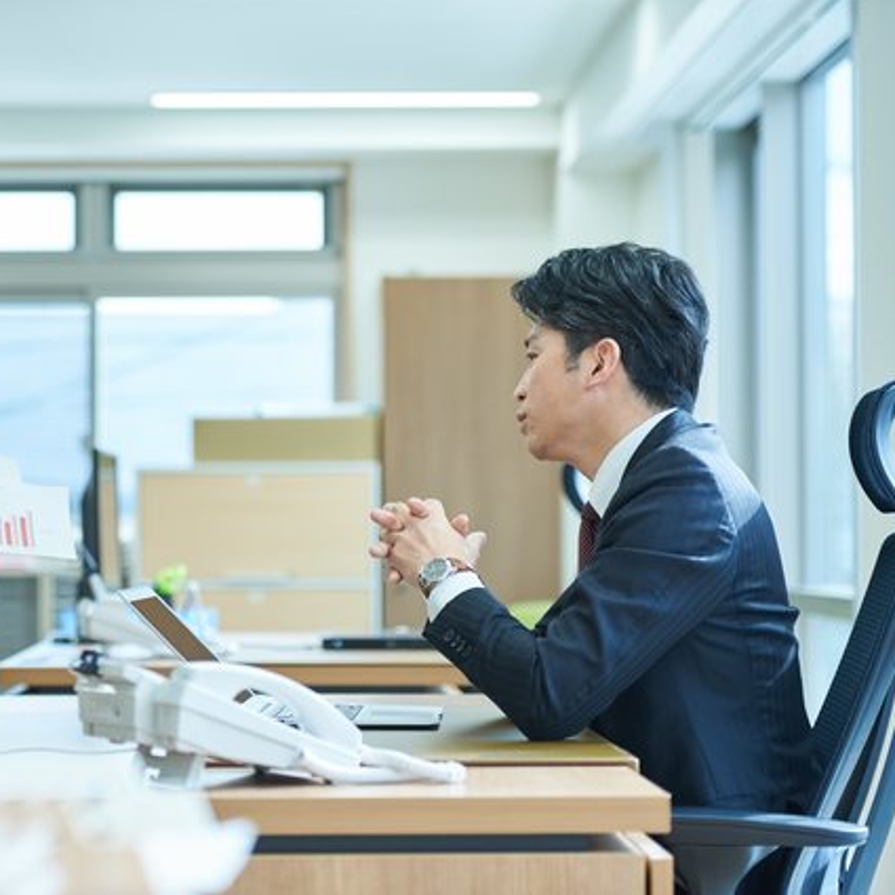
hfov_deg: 16.5
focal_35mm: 105
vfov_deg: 16.6
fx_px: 3071
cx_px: 312
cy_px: 448
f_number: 2.8
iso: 250
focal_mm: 82
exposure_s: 1/320
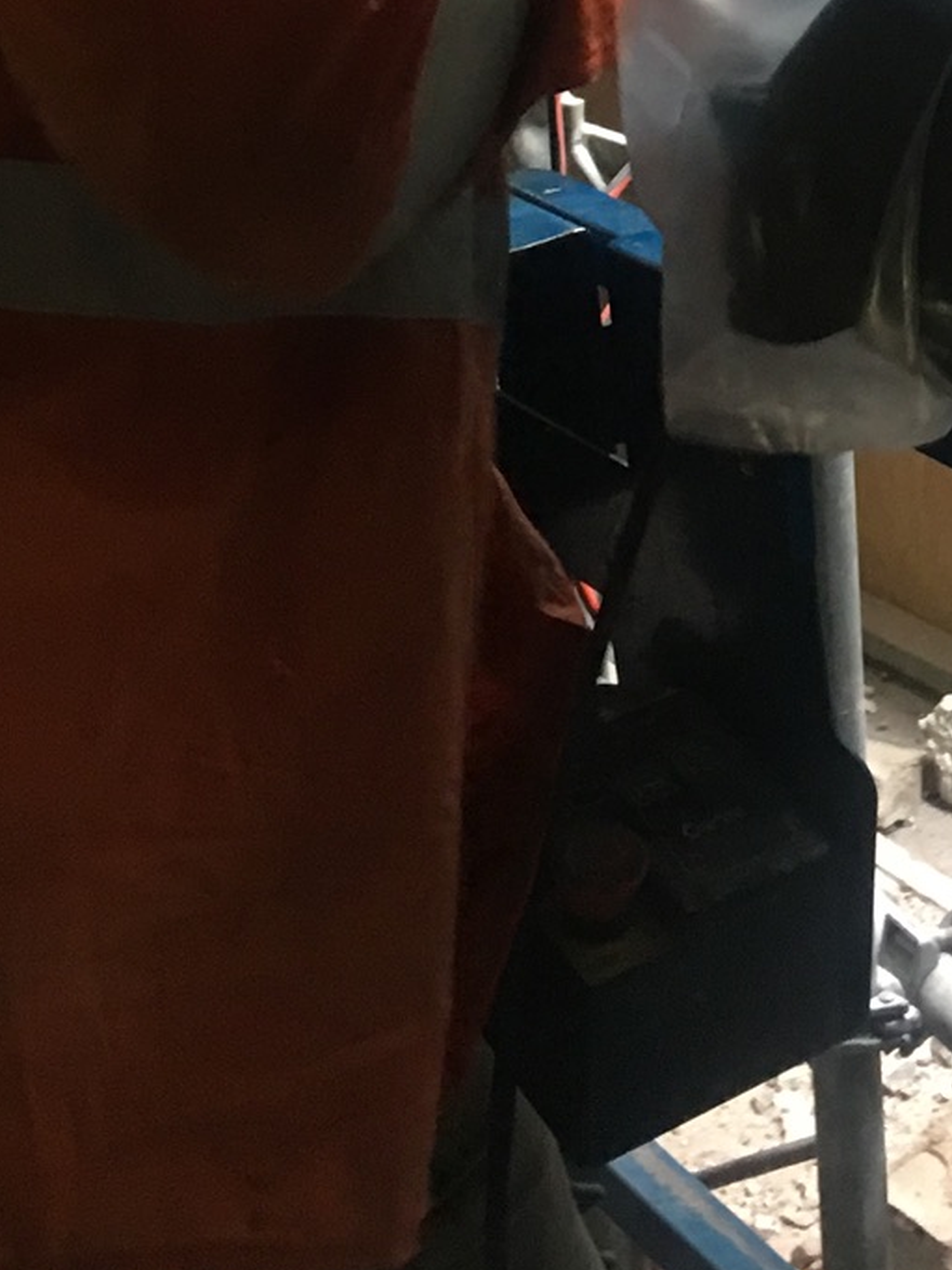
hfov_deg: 16.8
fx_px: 3191
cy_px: -372
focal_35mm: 87
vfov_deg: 20.6
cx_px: 792
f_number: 2.2
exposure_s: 1/10
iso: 100
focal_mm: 4.15
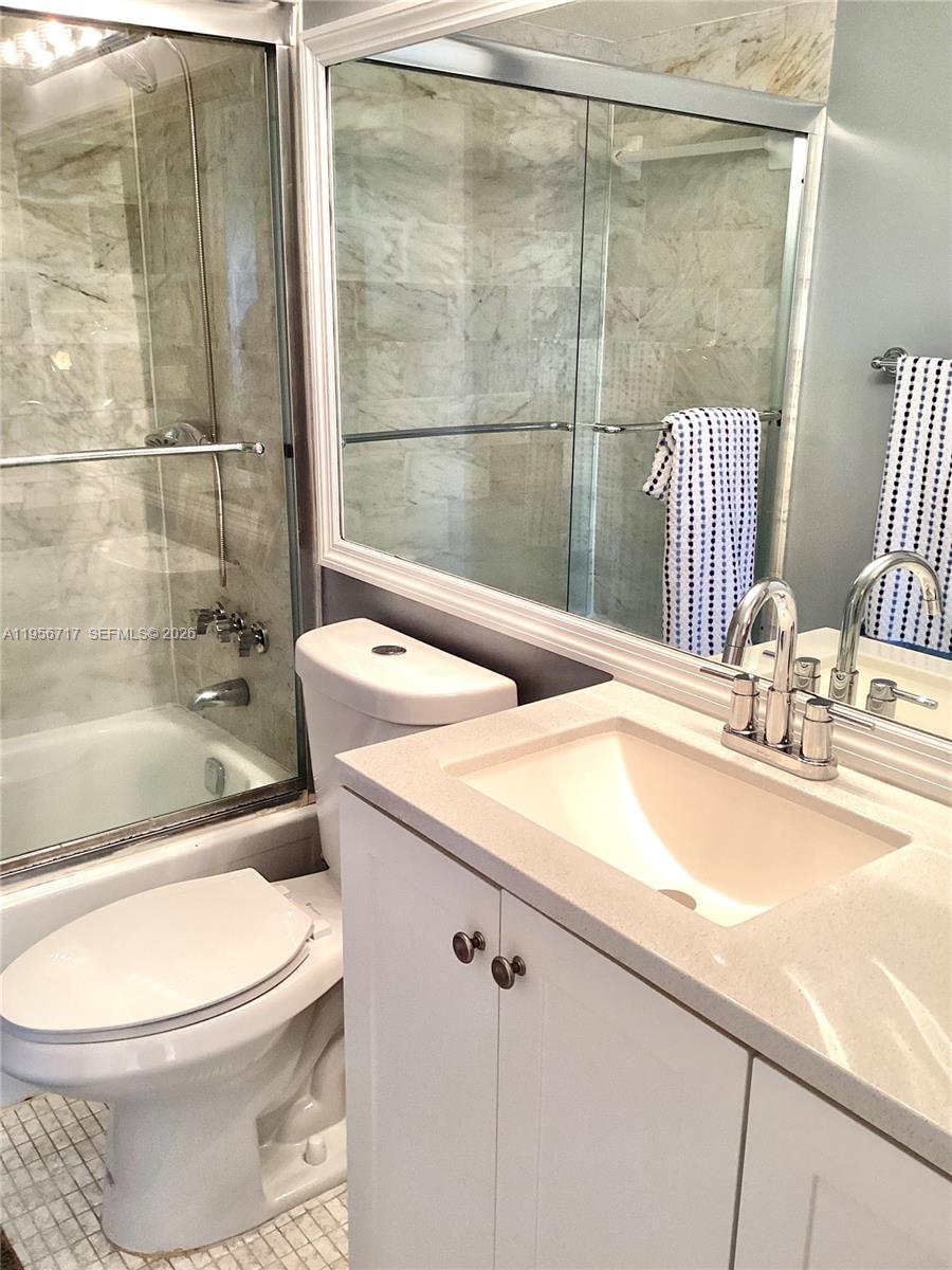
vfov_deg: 58.4
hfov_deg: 45.4
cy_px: 635
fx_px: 1137
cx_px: 476
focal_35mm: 31
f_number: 2.4
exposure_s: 1/50
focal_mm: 3.3
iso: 80
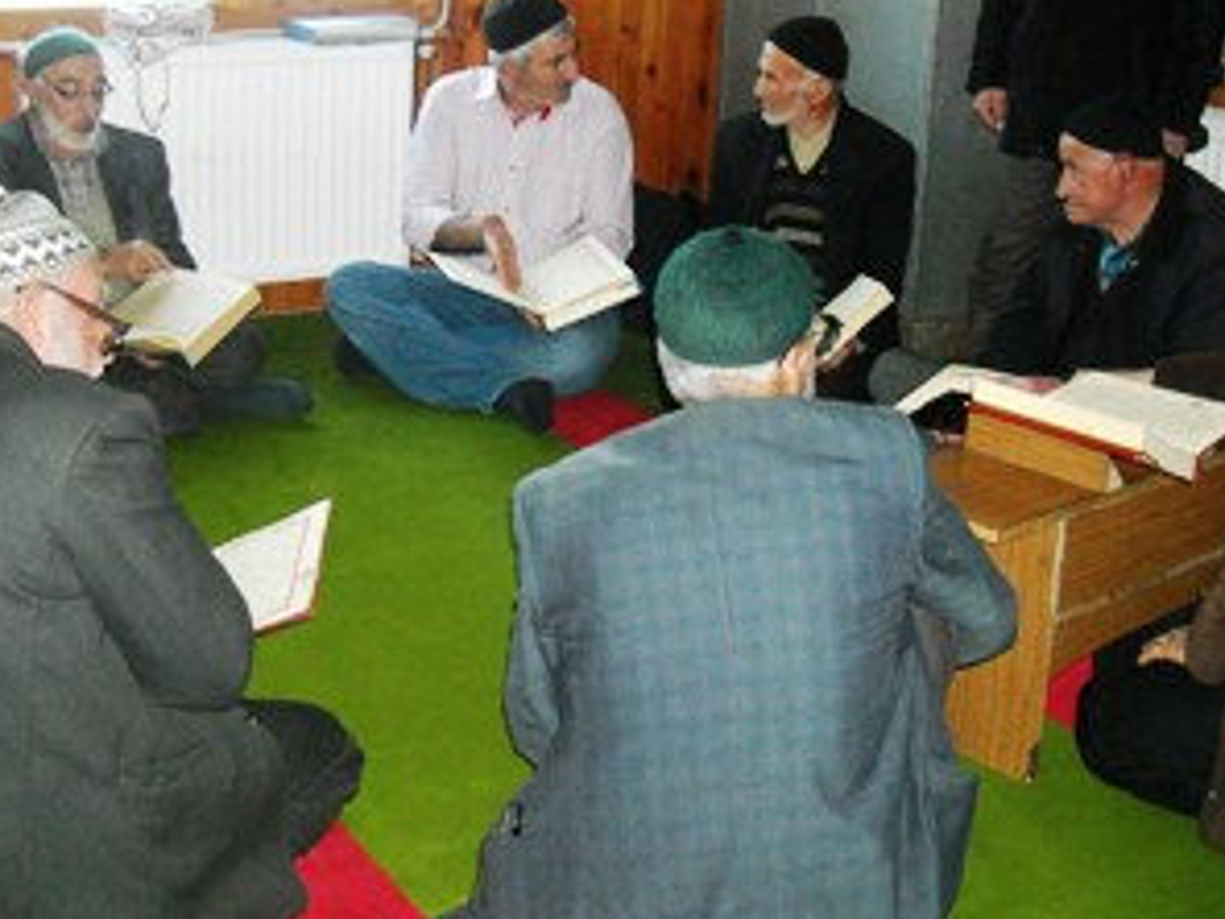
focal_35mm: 53
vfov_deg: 27.4
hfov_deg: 36.1
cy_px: 323
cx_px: 542
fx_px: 1876
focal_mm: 5.7
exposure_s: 1/60
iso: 496
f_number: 2.8
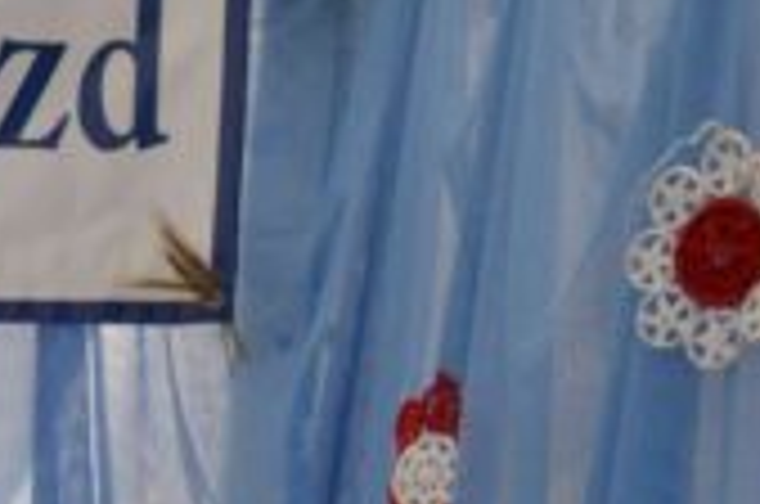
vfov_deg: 8.1
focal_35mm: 164
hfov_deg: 11.0
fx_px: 3456
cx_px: -931
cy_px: 866
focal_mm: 18
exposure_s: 1/160
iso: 100
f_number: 6.3
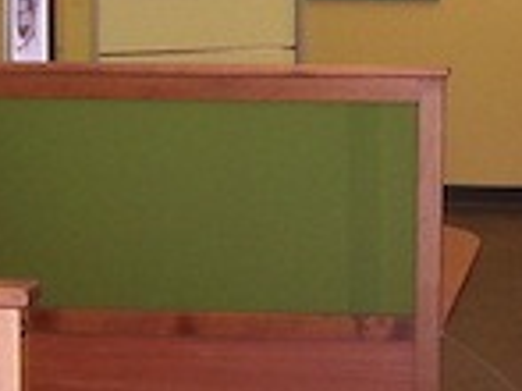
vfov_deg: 8.0
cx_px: 426
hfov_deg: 10.7
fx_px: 2787
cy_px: 121
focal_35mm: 185
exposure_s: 1/60
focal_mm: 5.6
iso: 80
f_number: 2.7
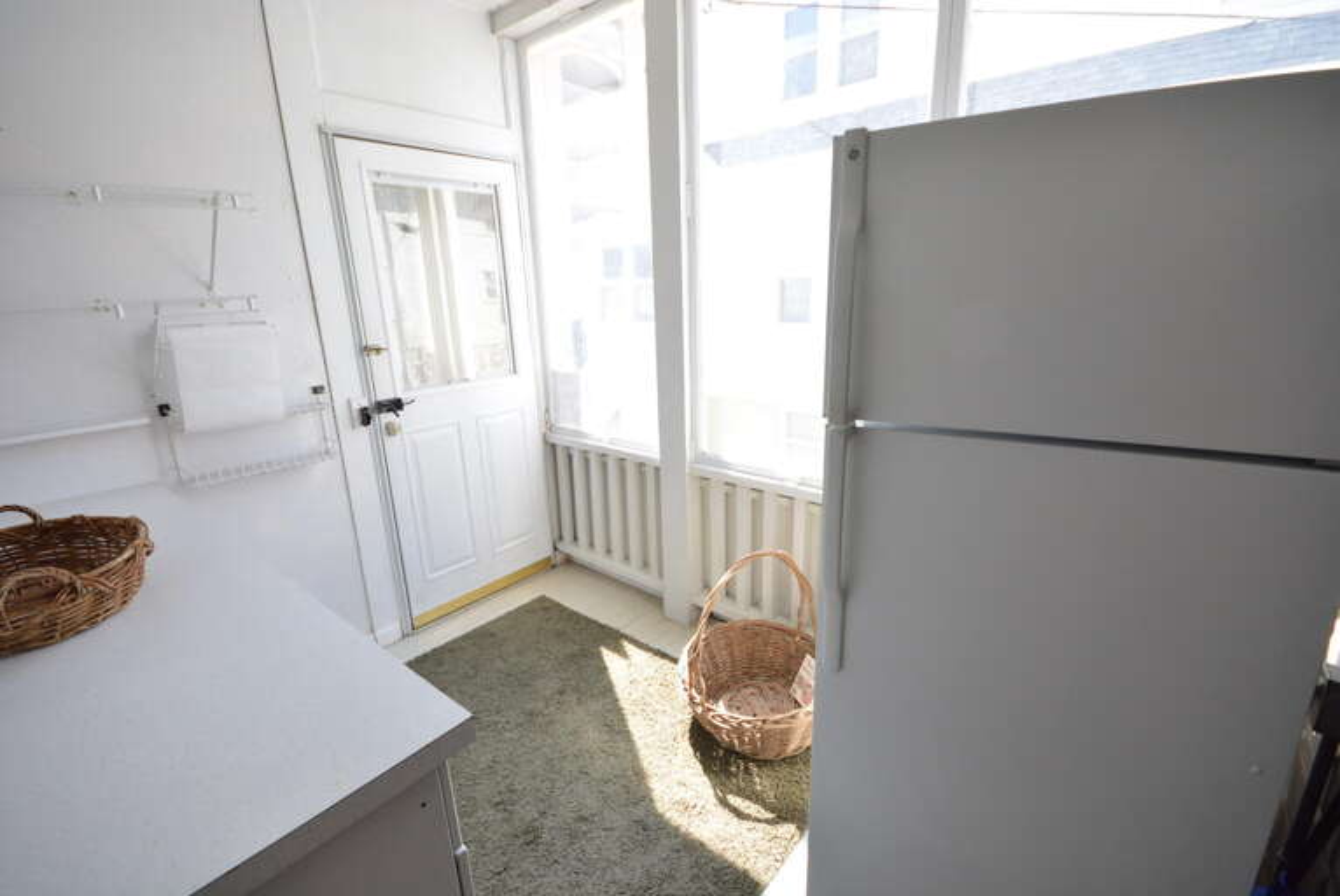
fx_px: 559
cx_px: 670
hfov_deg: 100.3
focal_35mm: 15
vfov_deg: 77.4
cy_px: 448
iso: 1000
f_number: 8
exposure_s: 1/250
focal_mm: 10
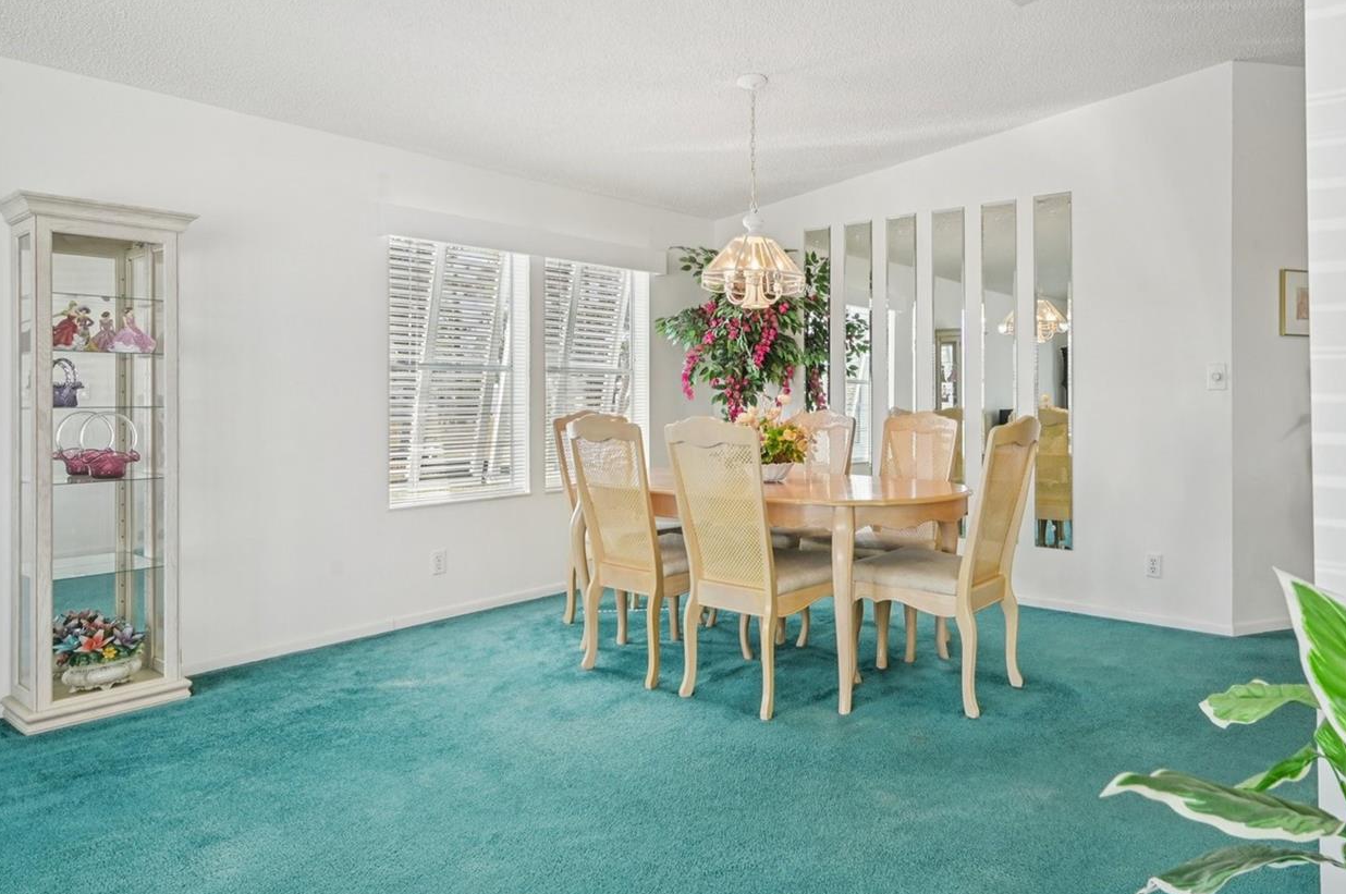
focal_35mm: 23
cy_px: 409
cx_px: 830
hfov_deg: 75.9
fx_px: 846
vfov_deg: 55.6
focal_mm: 17.5
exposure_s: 1/125
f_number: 8
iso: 400
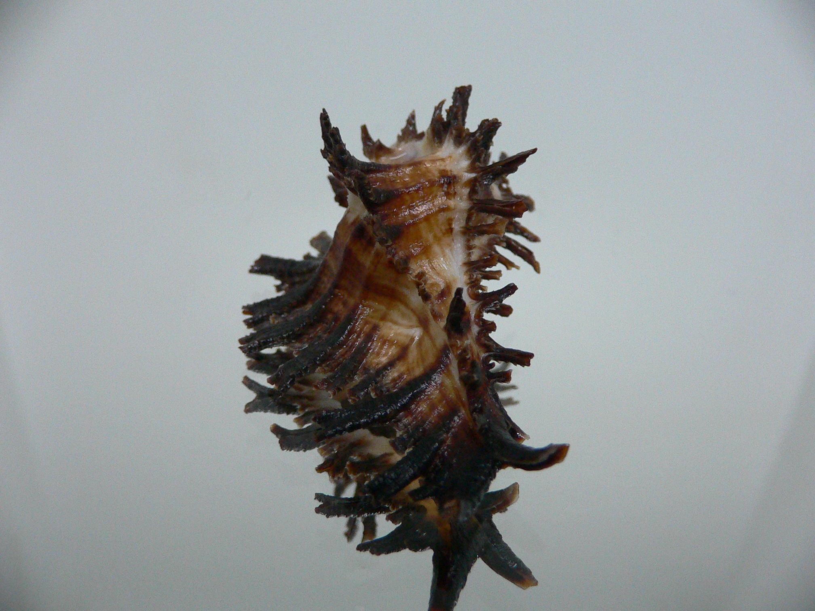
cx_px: 408
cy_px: 306
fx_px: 824
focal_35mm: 35
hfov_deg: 52.6
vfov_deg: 40.7
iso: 200
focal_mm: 4.6
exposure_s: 1/50
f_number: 2.8
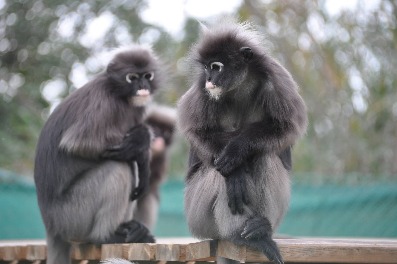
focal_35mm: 330
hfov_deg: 6.3
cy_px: 132
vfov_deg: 4.2
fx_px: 3635
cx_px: 198
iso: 1000
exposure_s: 1/200
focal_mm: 220
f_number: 5.6
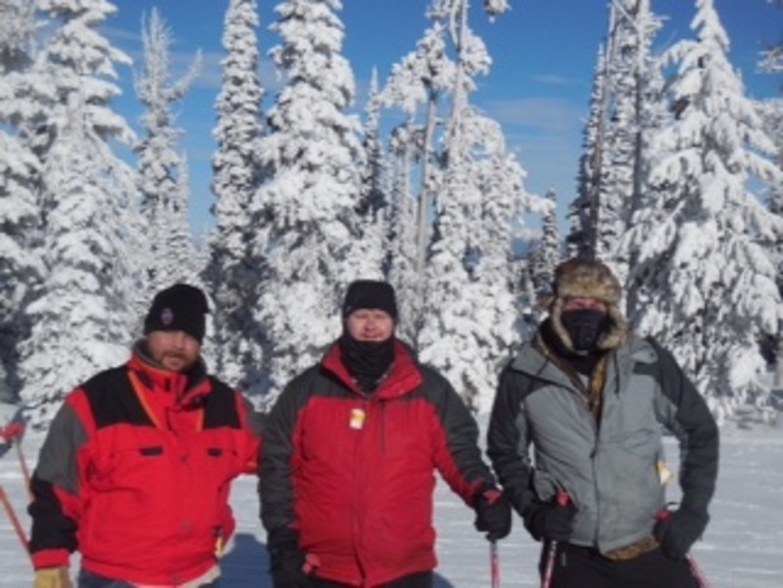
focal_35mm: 53
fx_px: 1199
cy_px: 294
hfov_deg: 36.2
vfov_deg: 27.5
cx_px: 392
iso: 125
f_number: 7.9
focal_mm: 9.4
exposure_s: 1/800
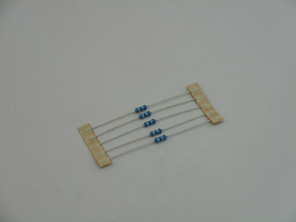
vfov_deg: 16.6
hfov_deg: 22.0
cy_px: 111
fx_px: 761
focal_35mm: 89
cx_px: 148
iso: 110
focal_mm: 15.9
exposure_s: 1/60
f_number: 5.6
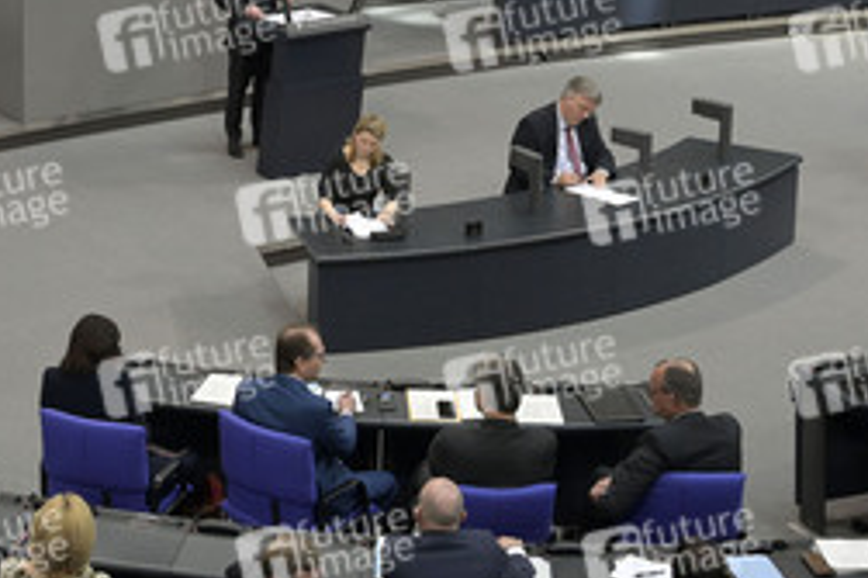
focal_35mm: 90
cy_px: 118
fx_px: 2169
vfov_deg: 15.1
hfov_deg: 22.5
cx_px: 233
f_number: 5.6
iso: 5000
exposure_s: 1/500
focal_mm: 50
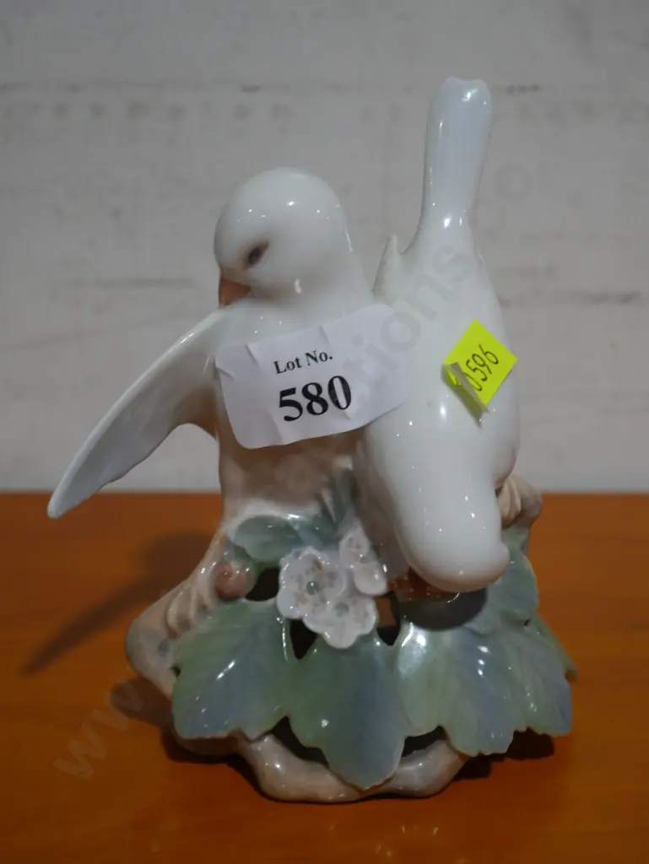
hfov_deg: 20.5
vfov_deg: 27.0
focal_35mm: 72
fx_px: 1798
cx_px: 324
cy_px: 432
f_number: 5.5
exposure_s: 1/80
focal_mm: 36
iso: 400
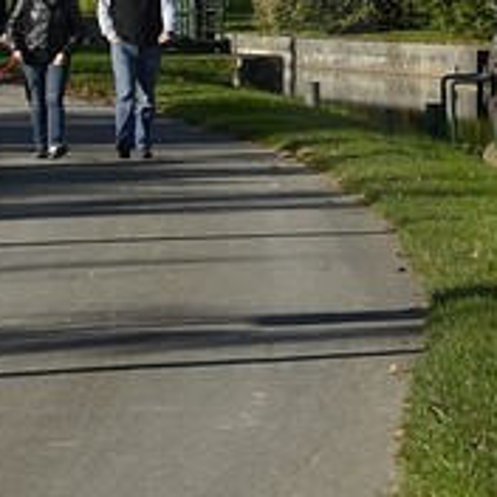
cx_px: 1381
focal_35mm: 216
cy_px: -257
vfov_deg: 7.9
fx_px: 3509
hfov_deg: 7.3
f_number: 9
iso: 200
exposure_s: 1/320
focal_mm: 28
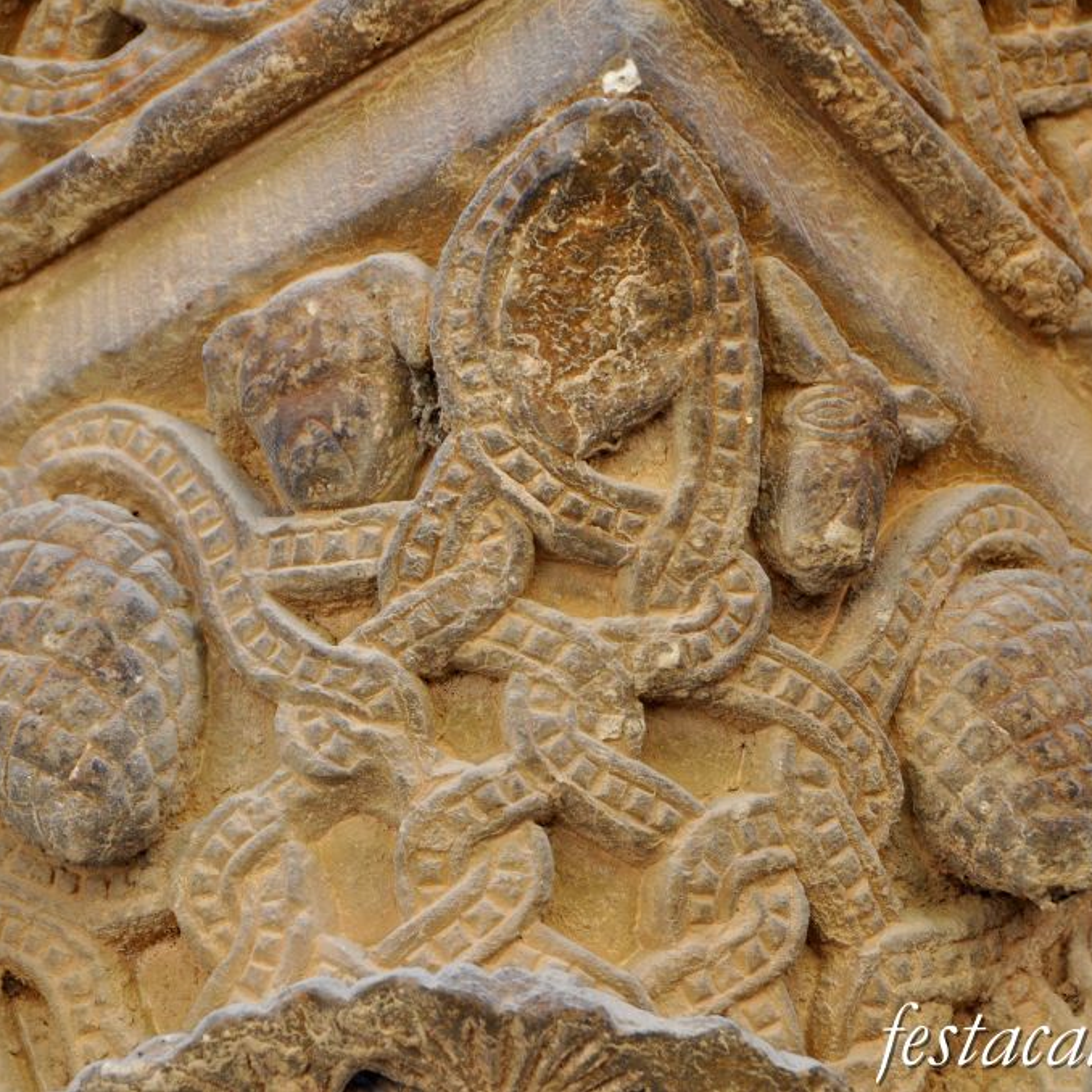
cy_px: 546
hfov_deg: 6.7
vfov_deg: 6.7
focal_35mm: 260
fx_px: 9267
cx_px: 512
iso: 500
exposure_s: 1/250
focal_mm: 135
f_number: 5.6
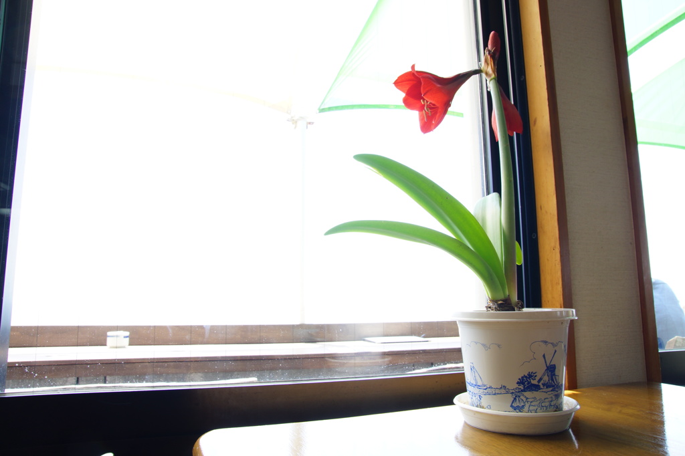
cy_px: 228
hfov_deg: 70.5
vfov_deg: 50.4
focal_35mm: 26
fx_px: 485
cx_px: 342
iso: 100
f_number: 9
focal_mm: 17
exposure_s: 1/15
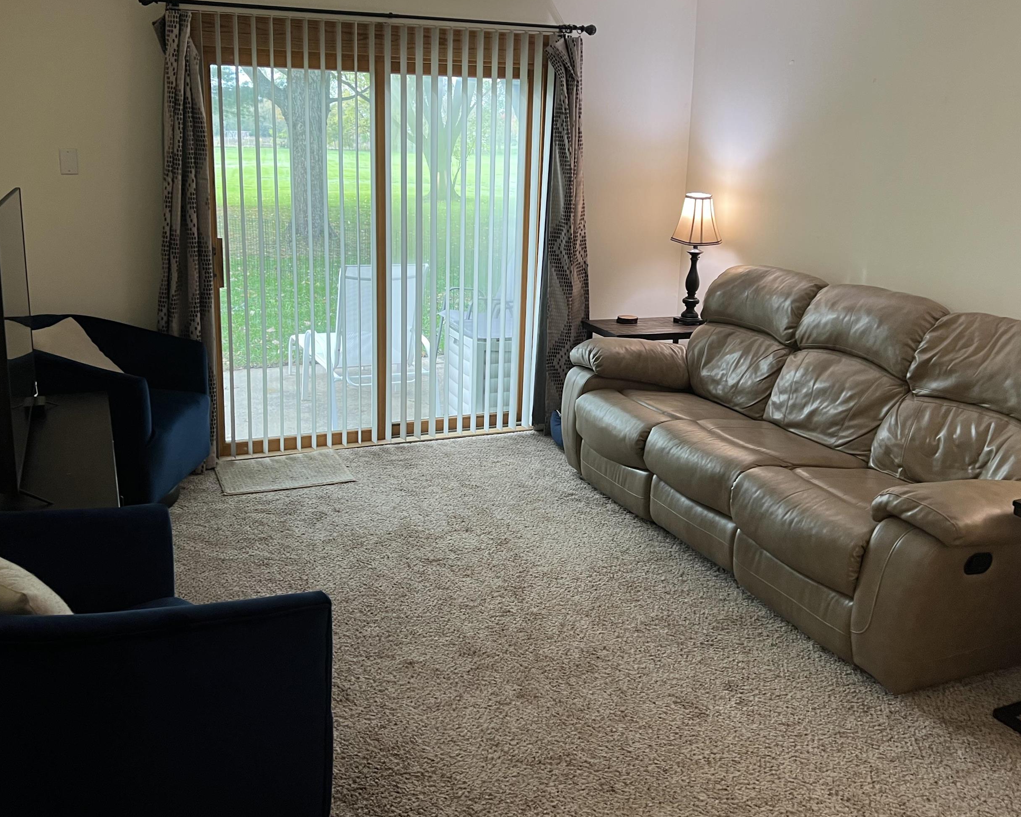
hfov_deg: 55.6
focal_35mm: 32
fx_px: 967
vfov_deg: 45.7
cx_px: 463
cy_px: 350
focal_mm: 5.7
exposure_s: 1/60
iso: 80
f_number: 1.5
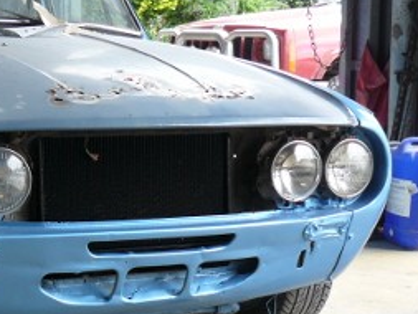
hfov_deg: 20.8
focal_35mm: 91
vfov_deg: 16.2
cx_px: 3
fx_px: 1099
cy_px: 167
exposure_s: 1/60
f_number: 2.8
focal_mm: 6
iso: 100
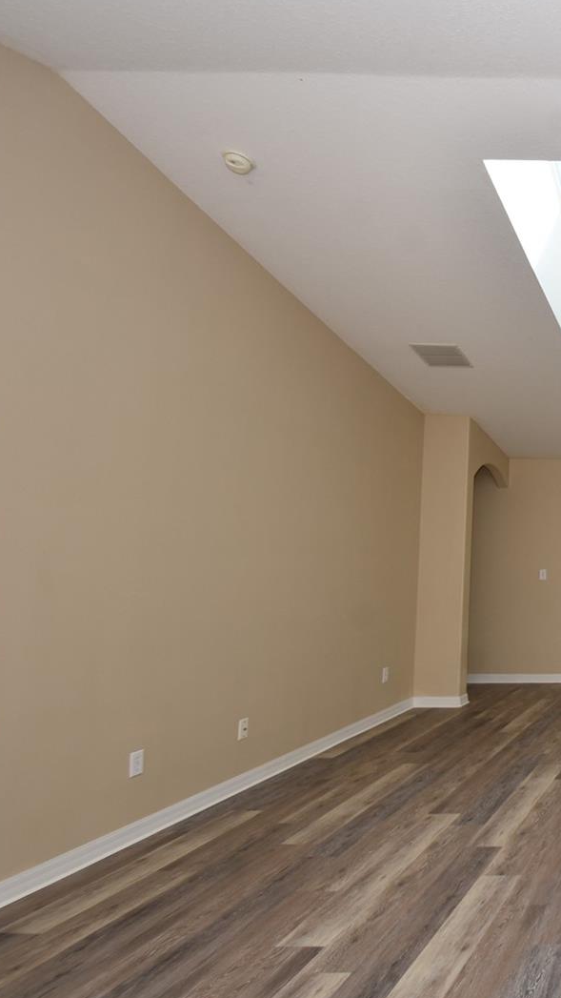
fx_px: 635
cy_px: 498
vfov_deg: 76.3
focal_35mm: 24
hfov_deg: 33.1
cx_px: 751
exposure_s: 1/100
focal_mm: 10
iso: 200
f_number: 5
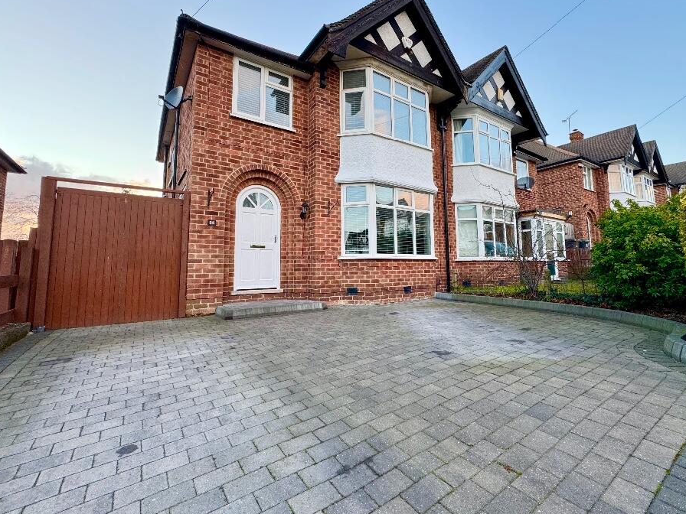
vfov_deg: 77.9
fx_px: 317
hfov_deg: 94.5
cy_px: 235
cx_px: 351
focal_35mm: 16
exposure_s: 1/99
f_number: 2.2
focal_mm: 2.22
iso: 80
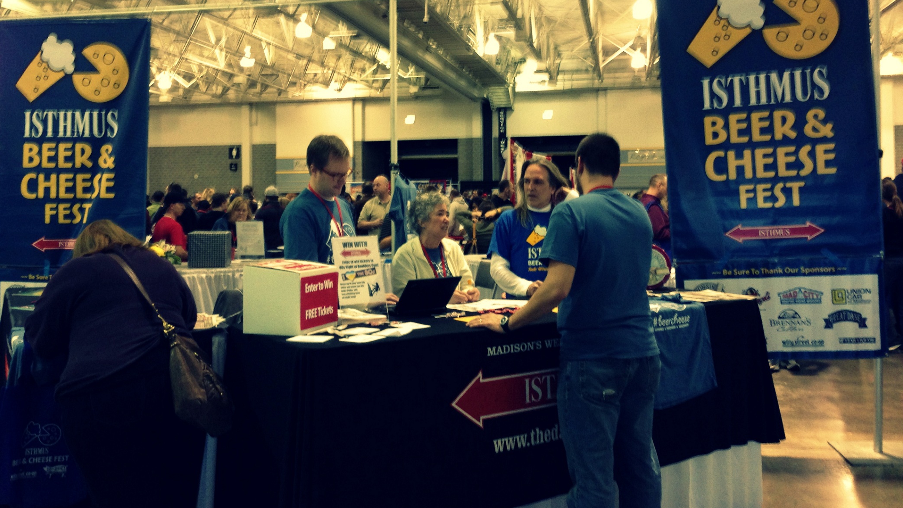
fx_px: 862
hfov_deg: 55.3
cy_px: 177
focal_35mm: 36
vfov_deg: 32.6
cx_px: 451
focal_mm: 4.13
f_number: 2.4
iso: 200
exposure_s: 1/20
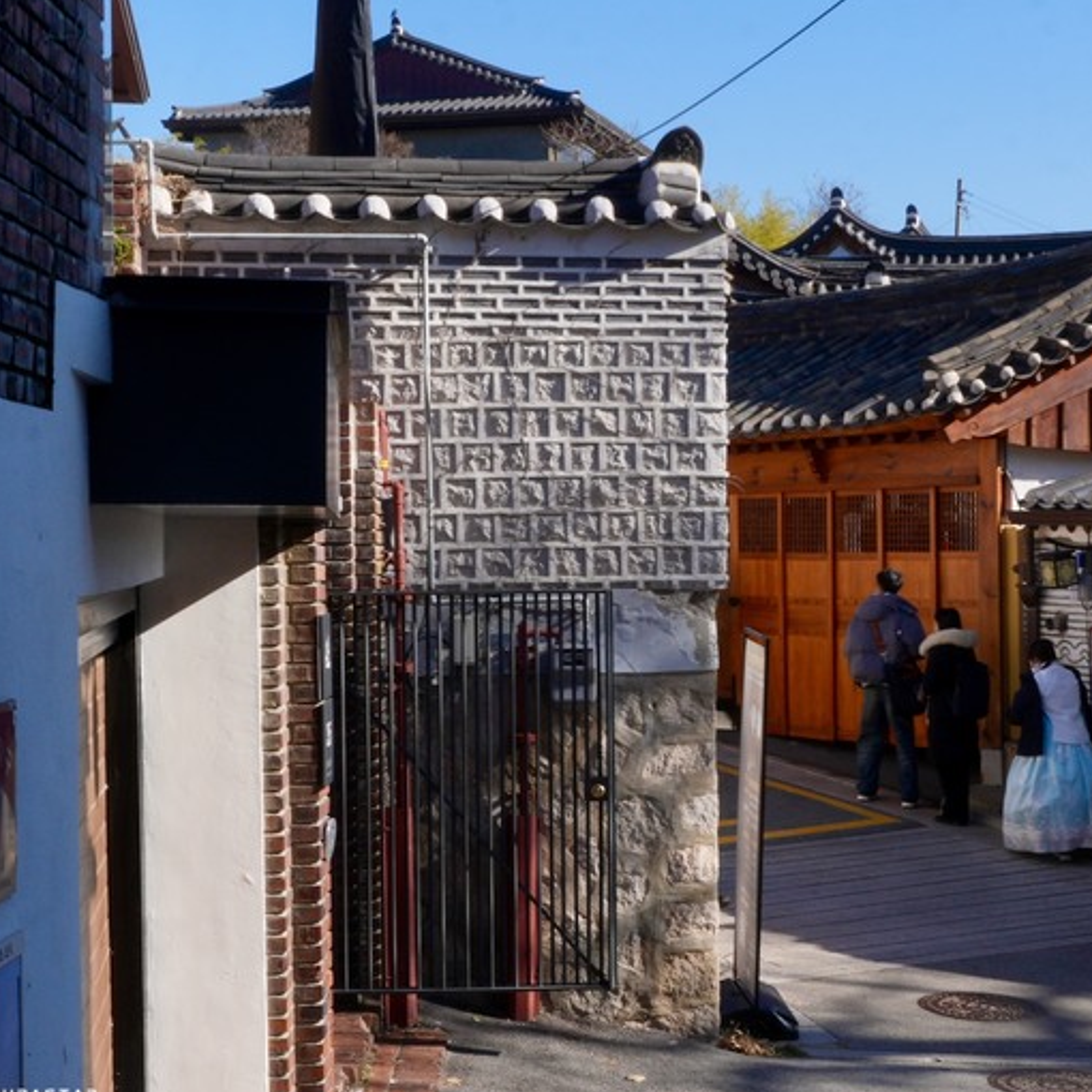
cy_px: 550
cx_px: 794
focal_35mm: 26
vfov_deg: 60.9
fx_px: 928
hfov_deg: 58.3
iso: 100
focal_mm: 20
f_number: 22
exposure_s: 1/40
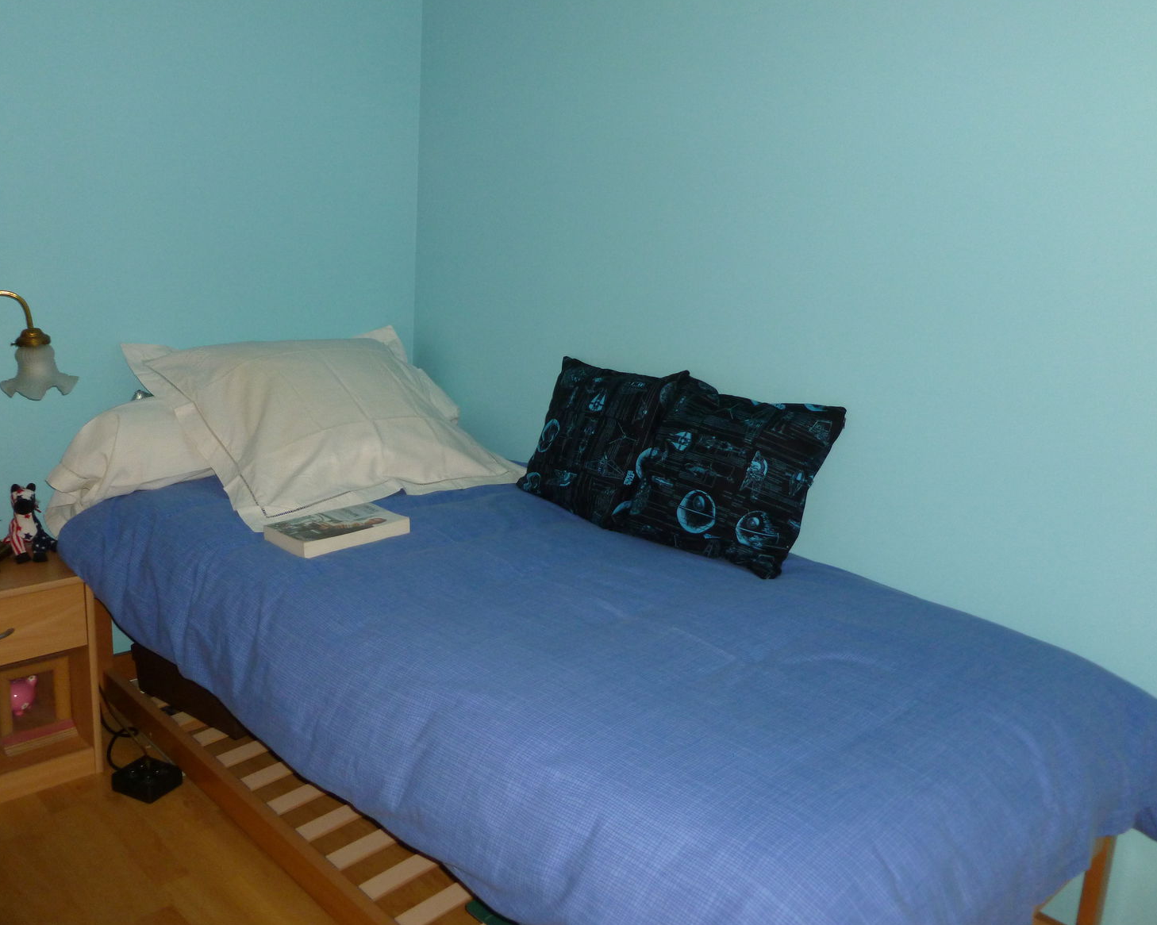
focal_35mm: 30
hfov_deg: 58.8
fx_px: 1027
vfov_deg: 48.5
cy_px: 465
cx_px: 572
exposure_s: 1/60
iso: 200
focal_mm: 5
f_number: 3.3
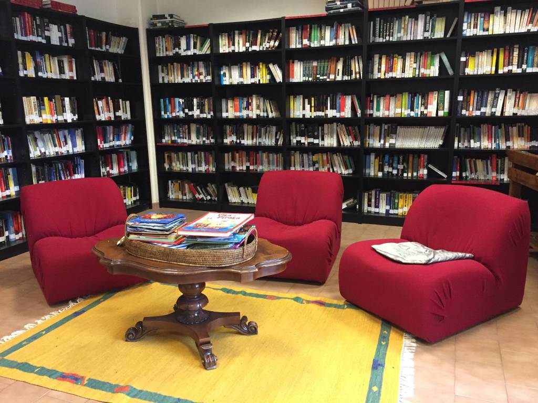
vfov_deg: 48.2
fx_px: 451
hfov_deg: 61.7
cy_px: 202
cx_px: 269
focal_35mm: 29
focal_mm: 4.15
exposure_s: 1/33
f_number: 2.2
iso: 200
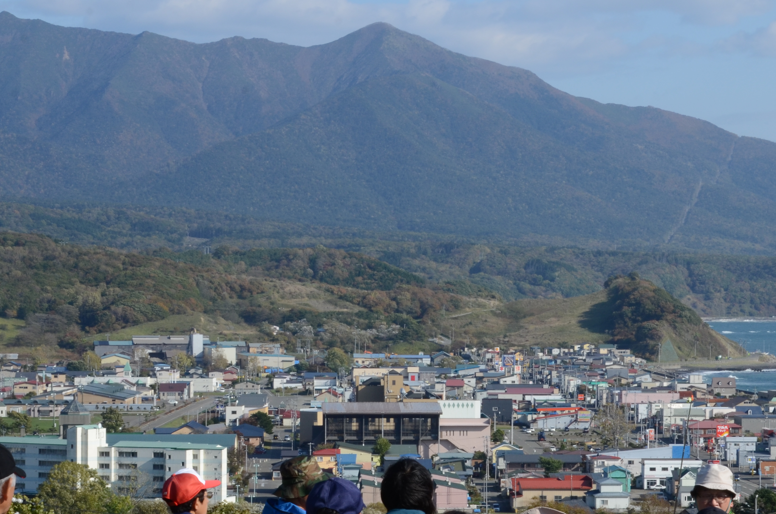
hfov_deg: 15.6
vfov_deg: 10.4
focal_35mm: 131
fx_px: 2818
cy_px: 358
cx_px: 560
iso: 200
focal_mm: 52
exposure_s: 1/100
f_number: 18
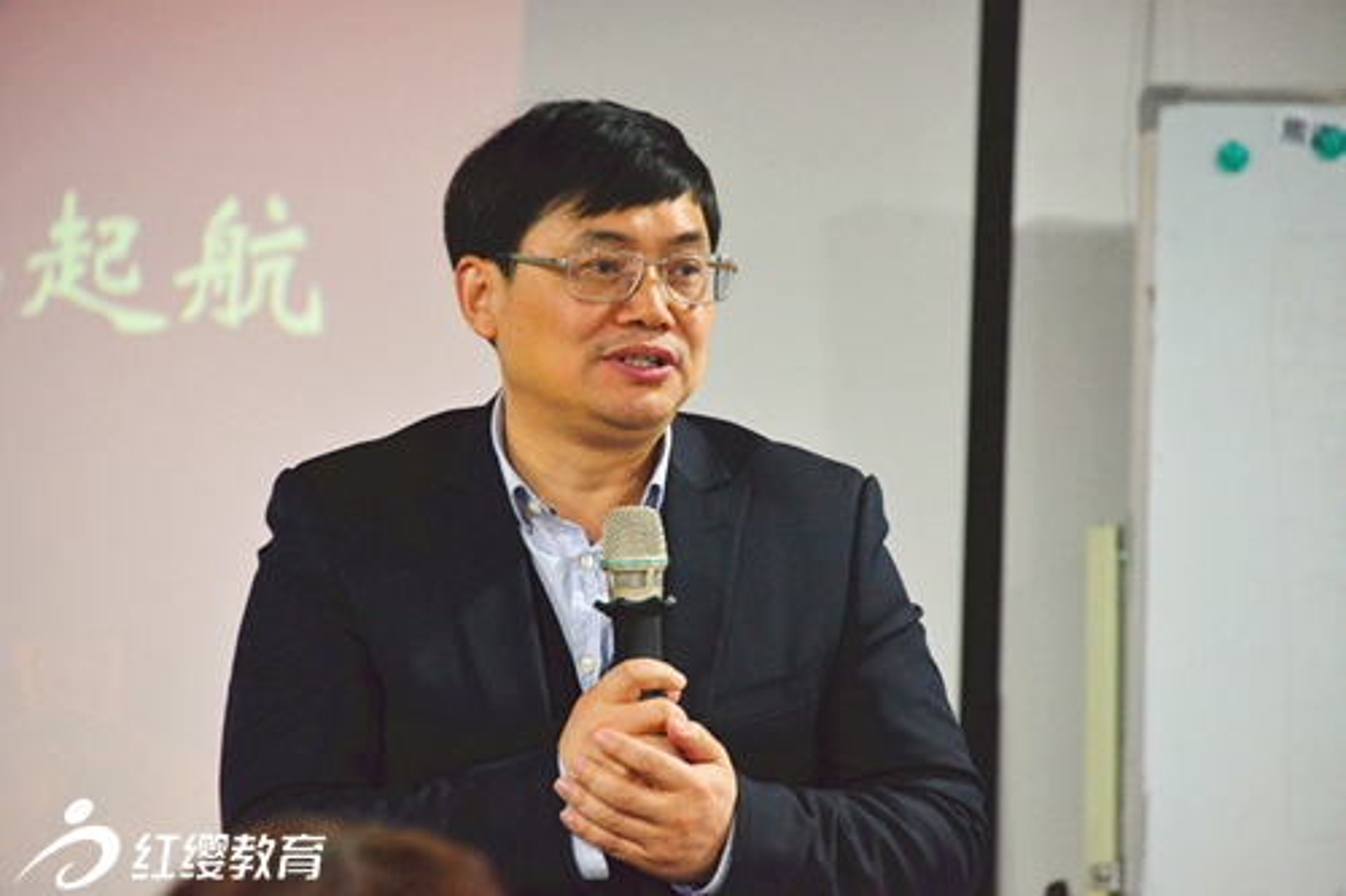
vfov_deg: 4.6
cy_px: 448
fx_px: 11212
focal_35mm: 300
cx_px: 673
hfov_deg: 6.9
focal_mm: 300
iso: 4000
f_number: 5.6
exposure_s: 1/80
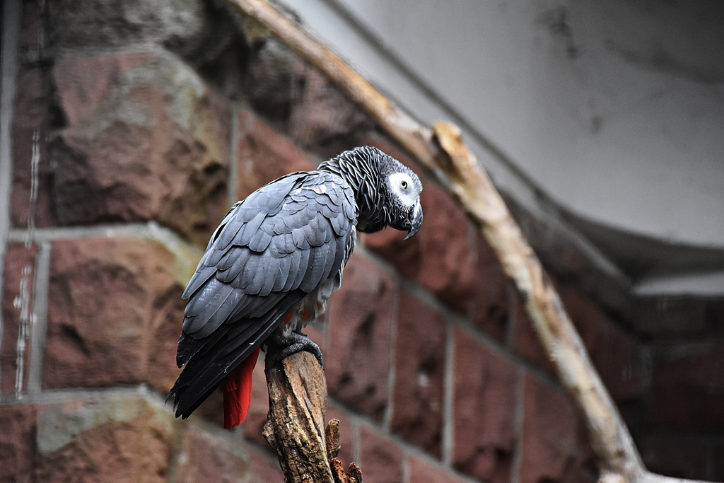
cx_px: 362
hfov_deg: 9.8
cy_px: 242
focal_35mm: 210
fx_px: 4224
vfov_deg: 6.5
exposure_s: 1/500
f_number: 5.6
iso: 2800
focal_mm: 140
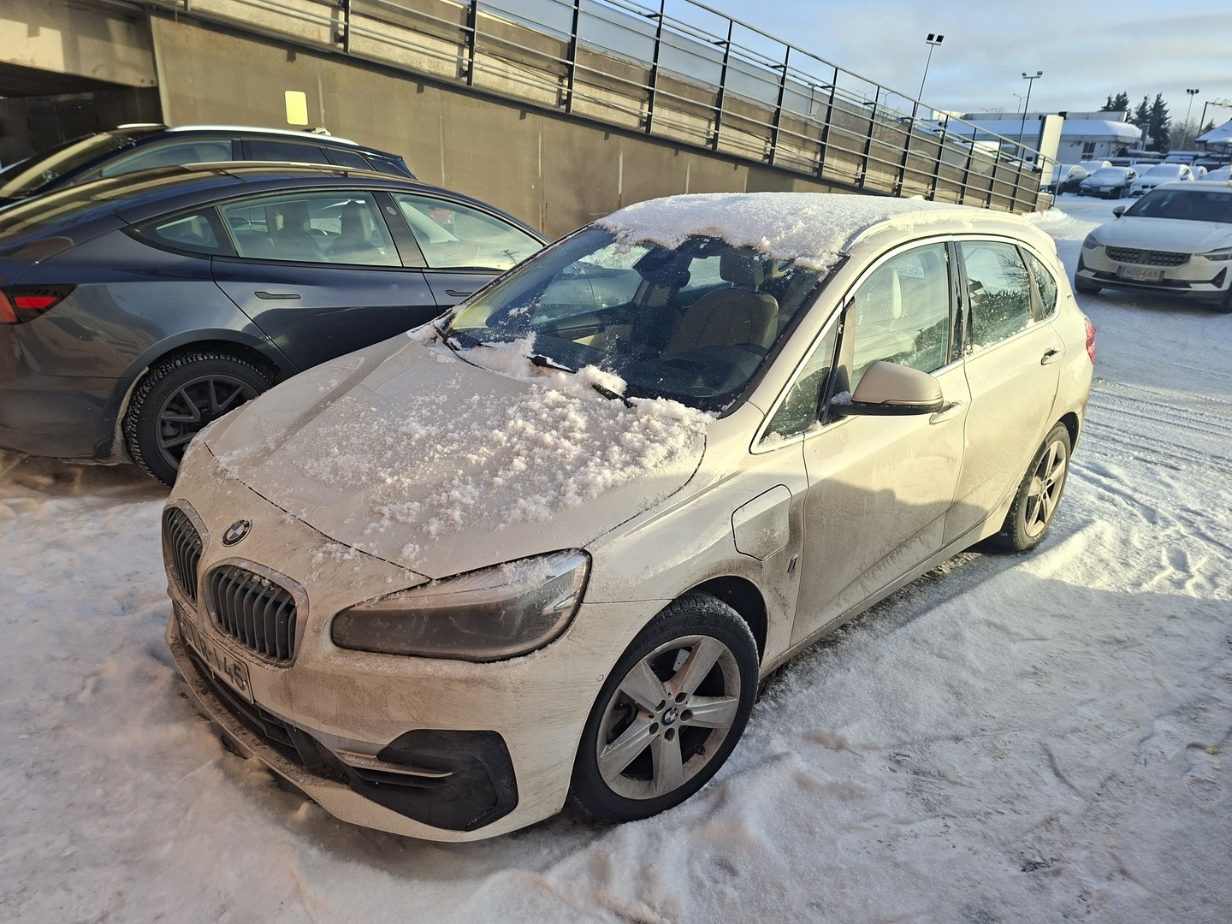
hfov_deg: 73.9
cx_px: 616
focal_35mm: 23
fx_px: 819
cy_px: 462
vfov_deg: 58.9
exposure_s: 1/840
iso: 50
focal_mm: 5.54
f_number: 1.8
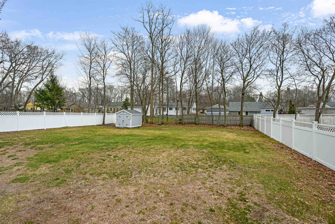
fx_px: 154
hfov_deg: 95.0
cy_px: 112
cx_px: 168
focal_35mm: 16
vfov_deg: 72.1
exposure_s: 1/500
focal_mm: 16.5
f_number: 14
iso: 1000
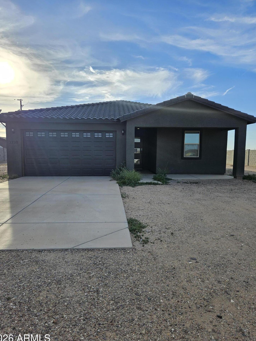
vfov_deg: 71.6
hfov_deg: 56.8
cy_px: 177
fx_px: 237
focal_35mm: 24
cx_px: 124
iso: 25
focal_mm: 5.4
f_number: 1.8
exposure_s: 1/1517
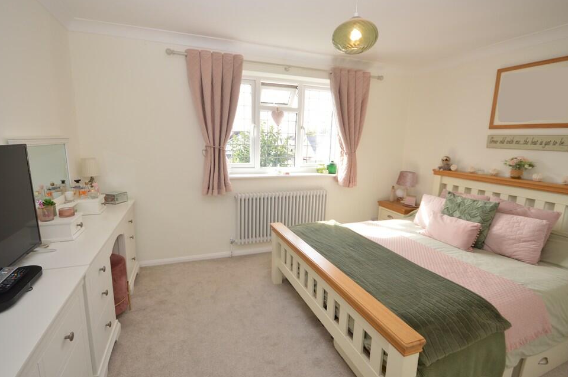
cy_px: 185
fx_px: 252
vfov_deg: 73.6
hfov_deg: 96.8
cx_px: 277
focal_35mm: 16
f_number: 5.6
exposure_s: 1/125
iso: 400
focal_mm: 10
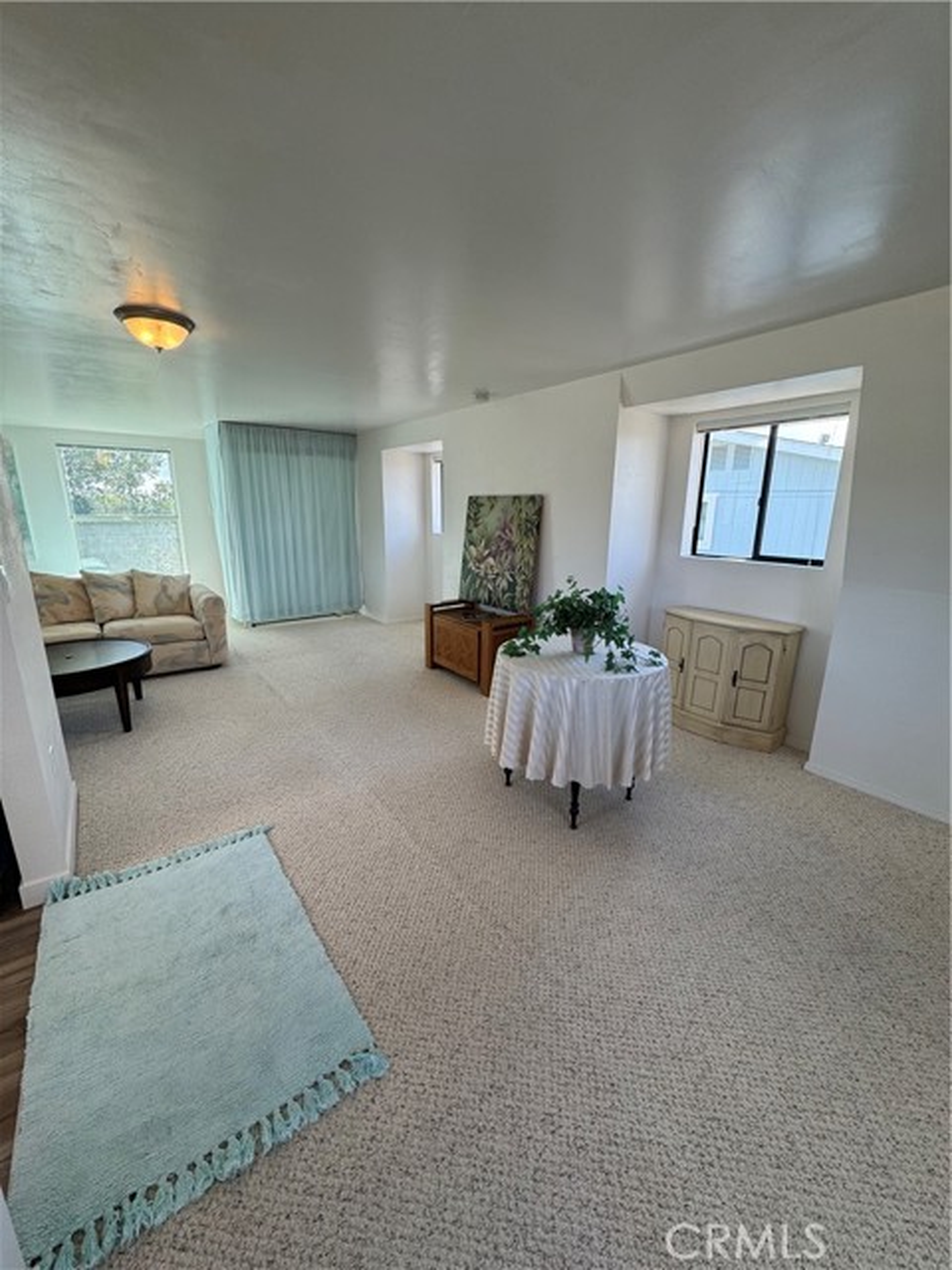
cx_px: 476
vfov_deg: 102.1
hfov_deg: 85.7
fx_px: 513
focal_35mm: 14
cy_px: 635
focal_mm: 2.22
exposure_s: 1/120
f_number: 2.2
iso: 50
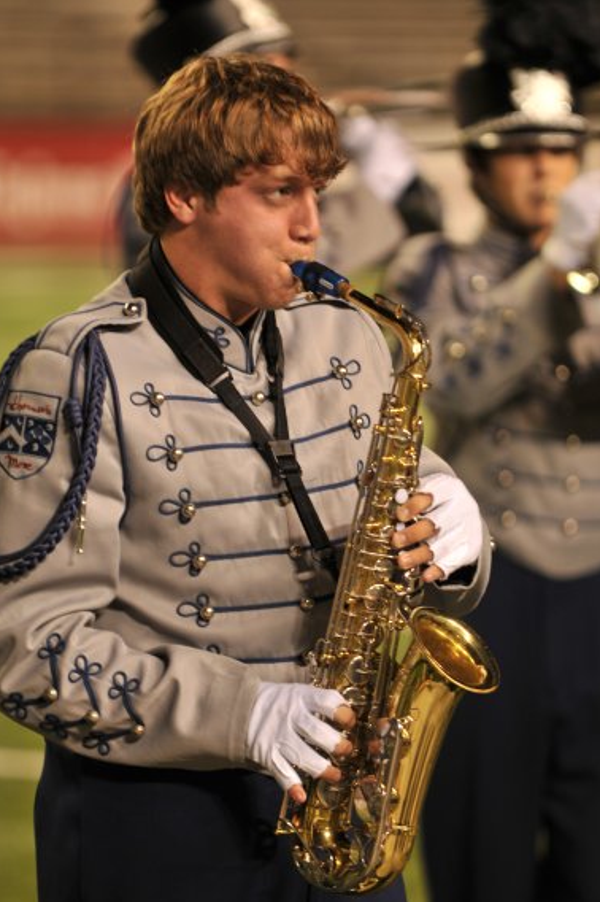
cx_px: 287
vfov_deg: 6.5
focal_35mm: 317
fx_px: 7934
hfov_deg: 4.3
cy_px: 448
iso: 250
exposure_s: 1/60
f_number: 2.8
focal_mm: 200
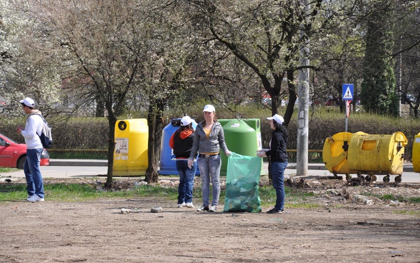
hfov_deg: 13.0
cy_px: 124
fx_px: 1849
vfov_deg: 8.1
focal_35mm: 162
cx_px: 209
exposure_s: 1/320
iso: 200
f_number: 9
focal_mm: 105
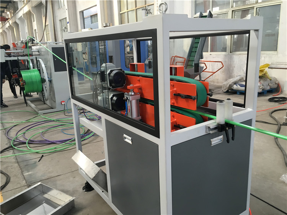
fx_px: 240
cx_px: 144
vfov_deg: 48.2
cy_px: 108
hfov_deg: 61.7
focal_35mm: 29
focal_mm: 4.15
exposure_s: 1/33
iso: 80
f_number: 2.2
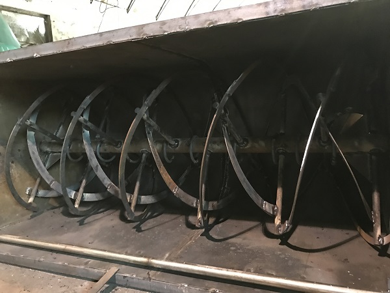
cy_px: 146
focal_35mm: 28
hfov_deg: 63.4
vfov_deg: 49.7
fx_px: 315
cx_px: 195
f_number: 1.8
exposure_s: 1/4
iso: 100
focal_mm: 3.99
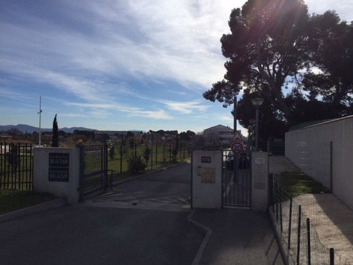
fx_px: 296
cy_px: 132
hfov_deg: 61.7
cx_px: 176
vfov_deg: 48.2
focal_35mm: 29
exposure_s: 1/4405
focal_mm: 4.15
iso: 32
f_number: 2.2
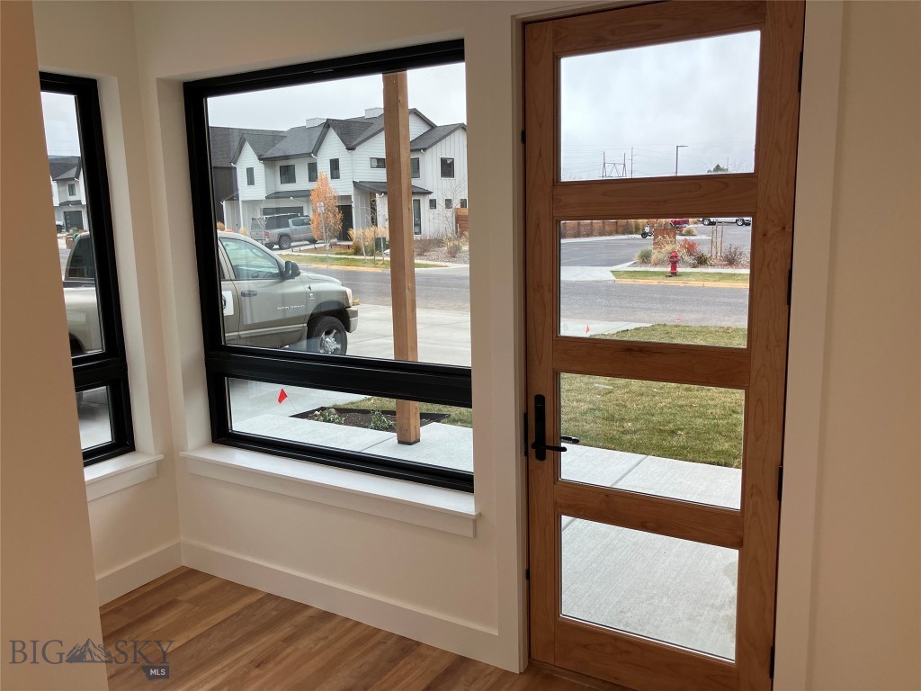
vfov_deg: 49.7
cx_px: 460
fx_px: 745
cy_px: 346
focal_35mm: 28
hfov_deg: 63.4
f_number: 1.8
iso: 40
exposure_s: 1/164
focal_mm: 3.99
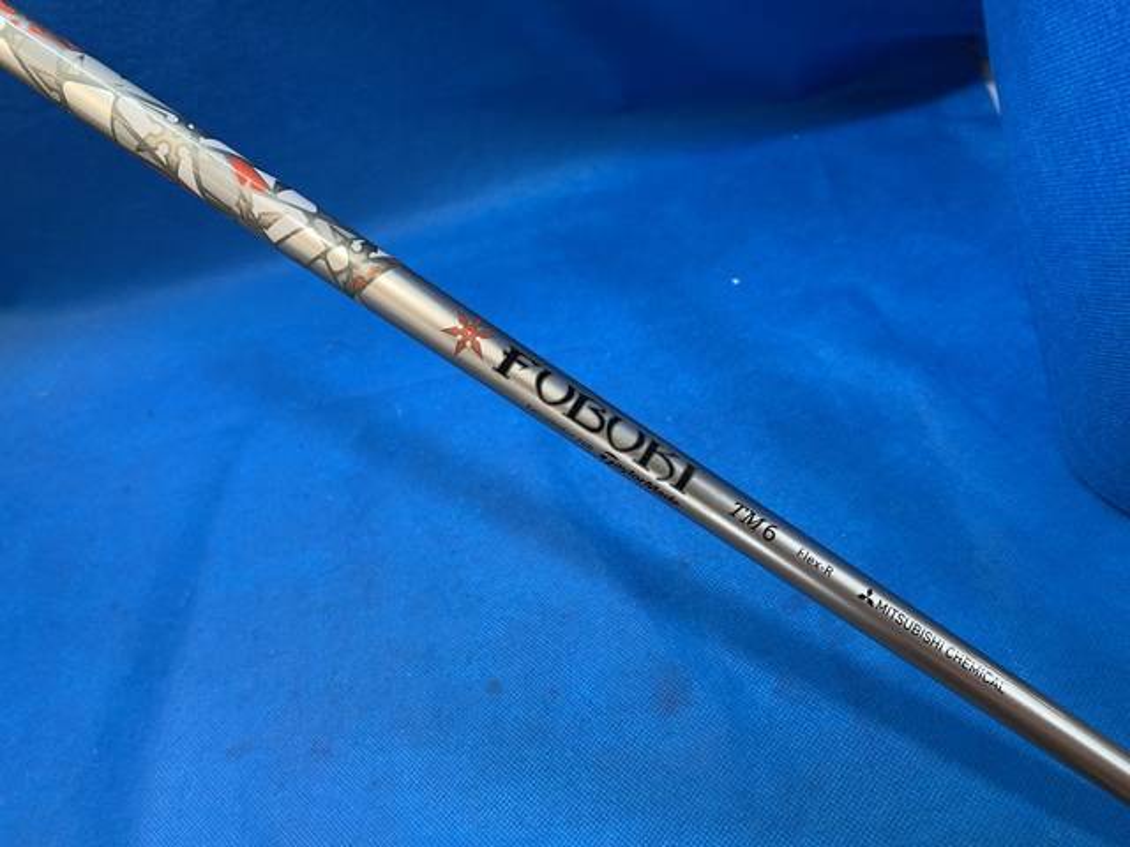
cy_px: 424
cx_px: 565
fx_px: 849
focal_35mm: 26
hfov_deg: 67.3
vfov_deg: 53.1
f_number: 1.8
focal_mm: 4.25
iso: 100
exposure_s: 1/60
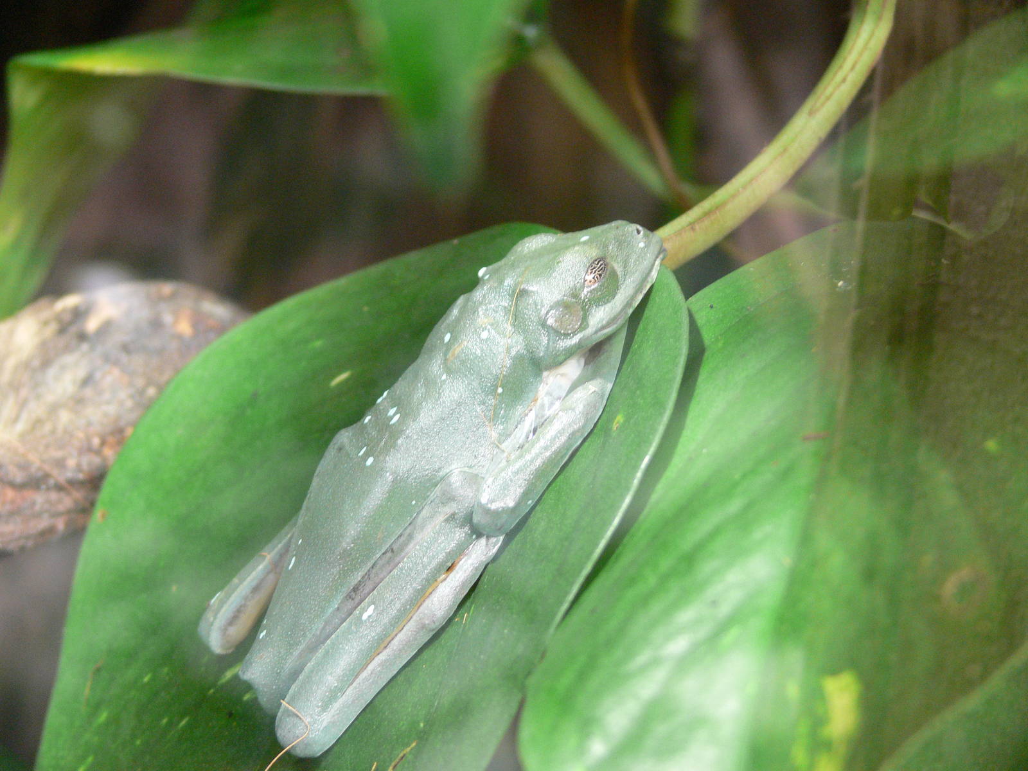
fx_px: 2673
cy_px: 386
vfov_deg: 16.4
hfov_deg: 21.8
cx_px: 514
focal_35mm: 90
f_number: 3.2
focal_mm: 19.1
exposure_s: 1/13
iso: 200
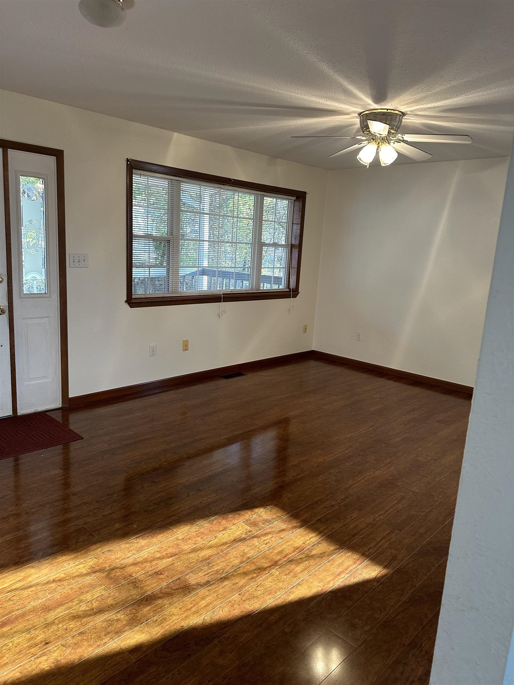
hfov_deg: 56.8
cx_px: 257
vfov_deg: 71.6
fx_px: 475
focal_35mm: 24
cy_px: 342
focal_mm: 6.86
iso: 200
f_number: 1.78
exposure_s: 1/120
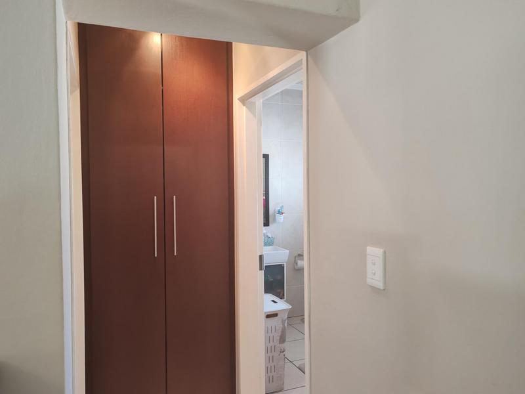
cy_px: 197
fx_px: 409
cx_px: 262
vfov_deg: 51.4
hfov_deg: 65.3
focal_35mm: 27
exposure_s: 1/100
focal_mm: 6.12
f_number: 1.9
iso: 2000
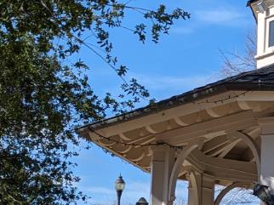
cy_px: 194
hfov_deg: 16.7
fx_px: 886
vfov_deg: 13.1
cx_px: 339
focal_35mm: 112
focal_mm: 6.81
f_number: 1.85
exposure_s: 1/1953
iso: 42
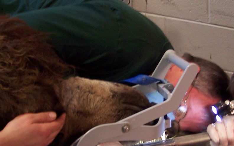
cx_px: 164
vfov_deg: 15.5
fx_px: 536
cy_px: 98
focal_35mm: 84
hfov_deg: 24.5
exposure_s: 1/8
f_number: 2.8
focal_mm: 6.3
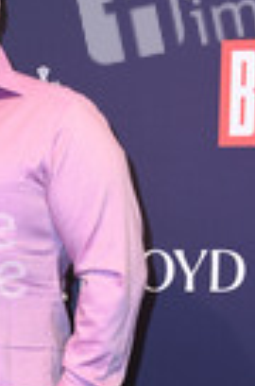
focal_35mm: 118
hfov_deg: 11.4
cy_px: 423
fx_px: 1260
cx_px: -37
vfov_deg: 16.8
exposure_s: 1/250
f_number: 6.3
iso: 500
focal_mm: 40
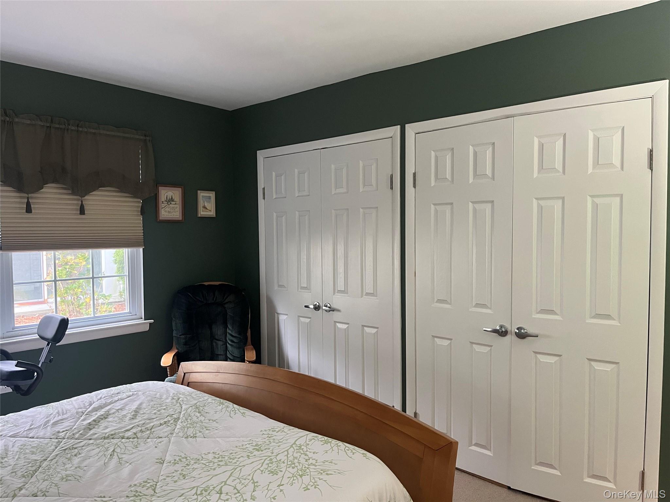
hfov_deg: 67.3
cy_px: 251
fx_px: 503
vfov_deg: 53.1
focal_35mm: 26
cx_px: 335
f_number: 1.6
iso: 500
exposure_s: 1/48
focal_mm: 5.1
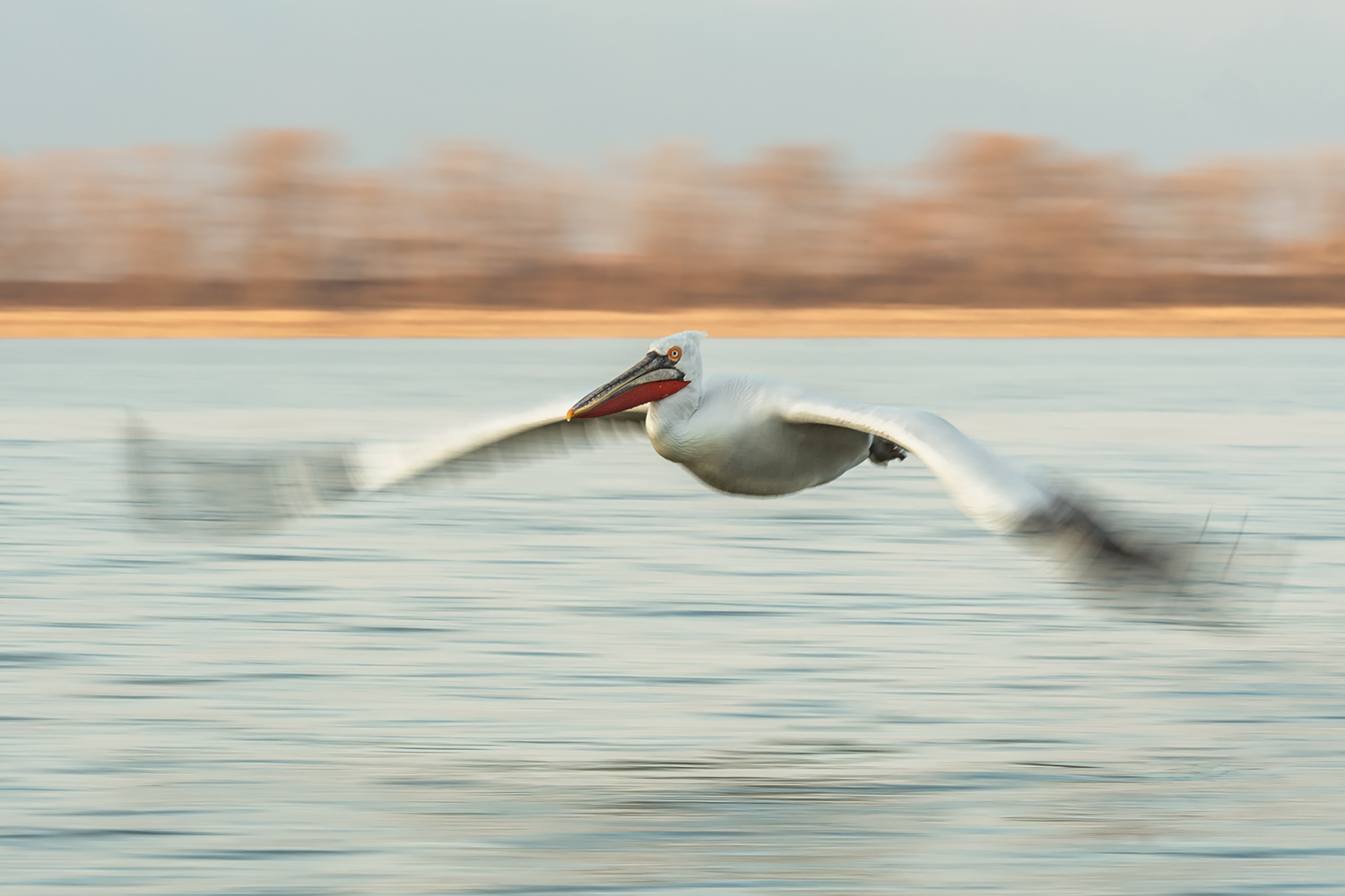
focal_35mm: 218
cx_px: 672
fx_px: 8125
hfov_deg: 9.5
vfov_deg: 6.3
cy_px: 448
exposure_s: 1/40
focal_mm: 145
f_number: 14
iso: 140
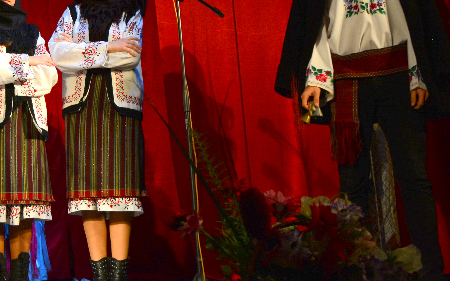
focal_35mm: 88
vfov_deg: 14.4
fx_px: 1079
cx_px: -82
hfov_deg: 21.9
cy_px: -50
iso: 500
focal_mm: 22
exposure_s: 1/80
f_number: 5.6
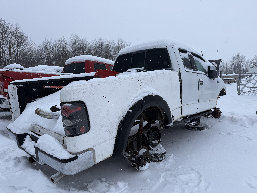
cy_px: 96
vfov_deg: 56.8
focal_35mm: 24
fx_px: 178
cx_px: 128
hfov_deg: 71.6
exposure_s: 1/543
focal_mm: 6.76
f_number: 1.78
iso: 80
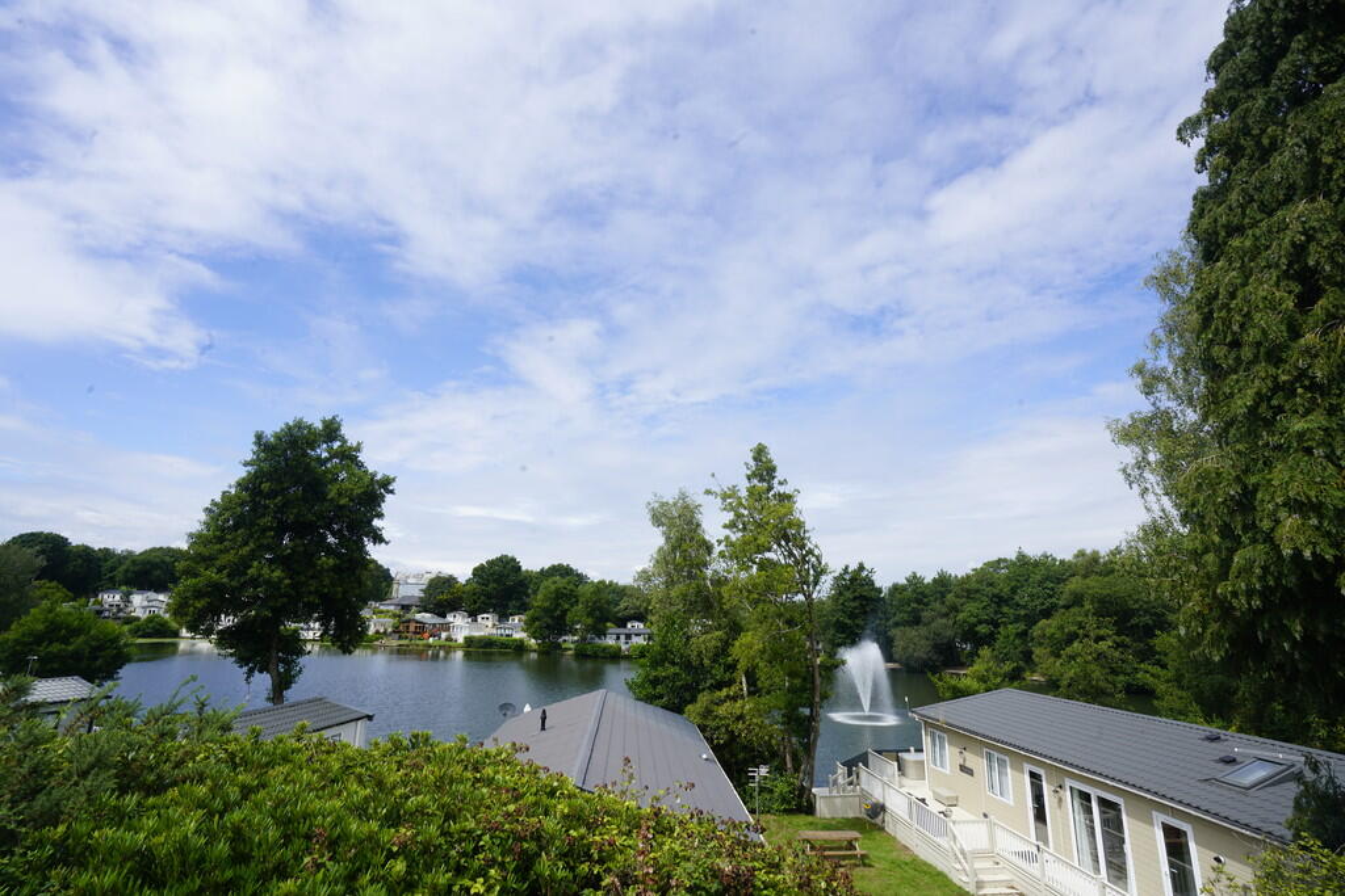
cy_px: 448
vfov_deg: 73.8
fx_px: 598
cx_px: 672
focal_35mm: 16
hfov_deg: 96.7
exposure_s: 1/60
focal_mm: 16
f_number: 16
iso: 125
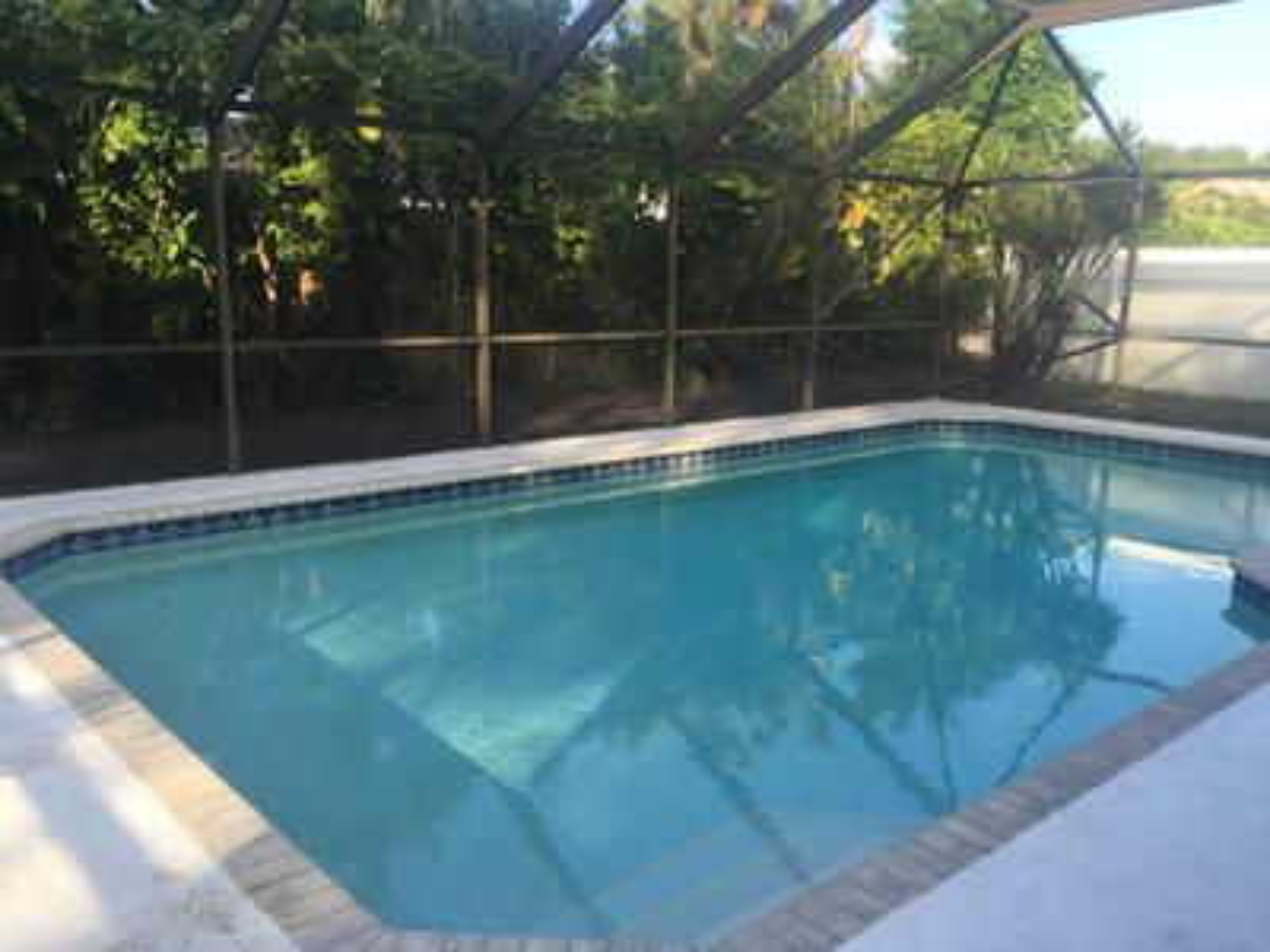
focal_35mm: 29
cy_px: 476
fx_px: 1064
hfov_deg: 61.7
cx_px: 635
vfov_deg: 48.2
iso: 32
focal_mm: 4.15
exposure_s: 1/260
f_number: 2.2
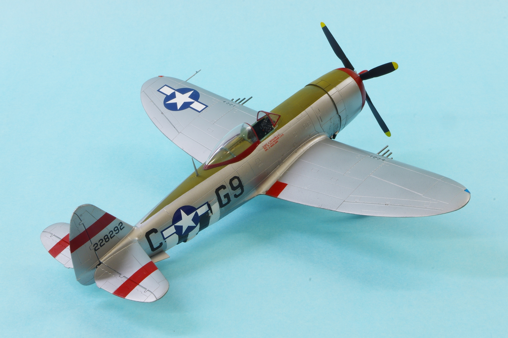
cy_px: 169
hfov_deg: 28.1
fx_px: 1015
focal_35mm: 72
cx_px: 254
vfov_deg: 18.9
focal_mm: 48
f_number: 29
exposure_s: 4
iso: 100
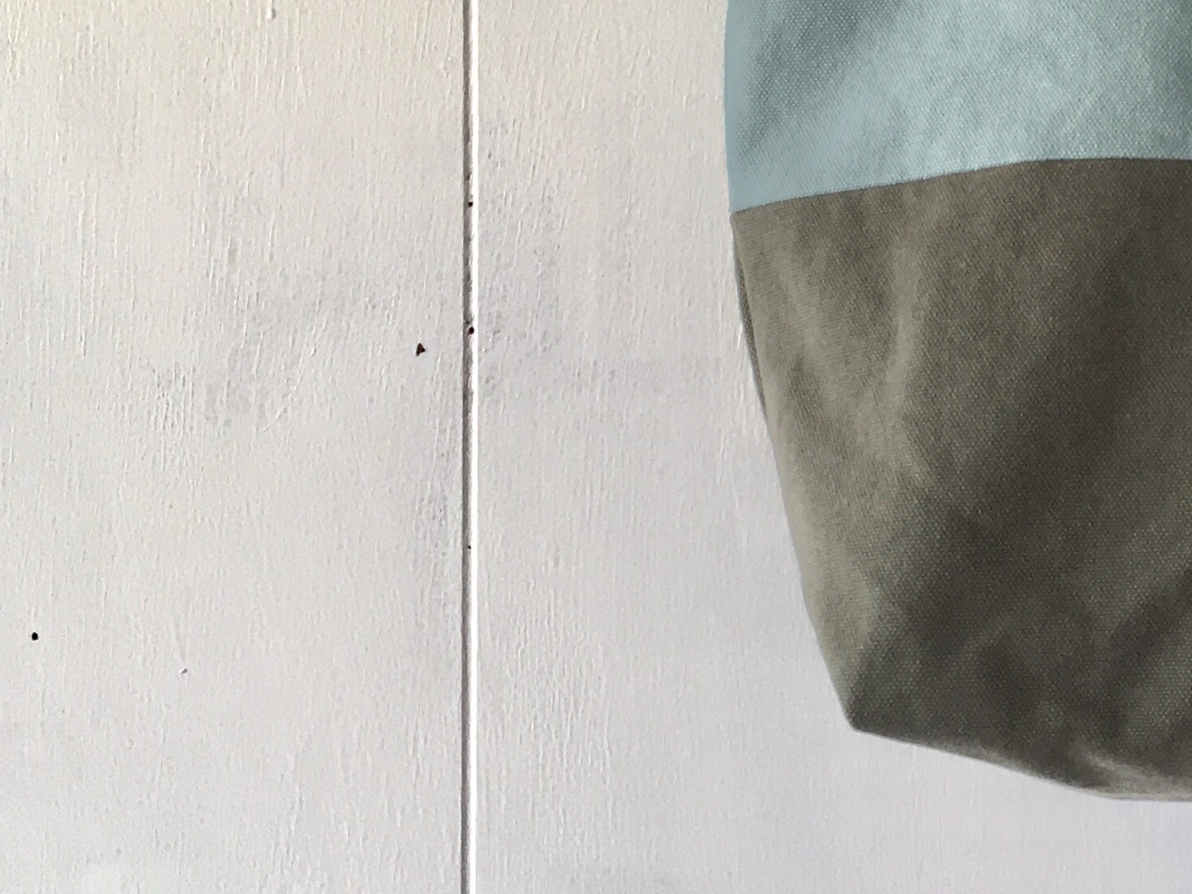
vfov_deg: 18.2
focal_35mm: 79
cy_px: -19
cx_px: 1446
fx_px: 2720
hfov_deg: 22.7
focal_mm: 4.15
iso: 40
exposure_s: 1/120
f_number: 2.2
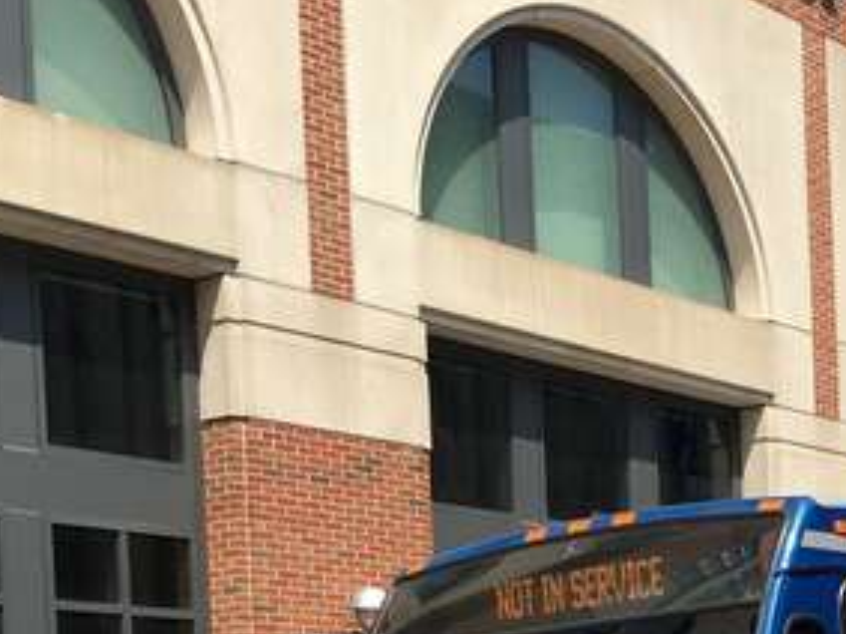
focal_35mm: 82
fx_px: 2003
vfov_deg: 16.7
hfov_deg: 22.0
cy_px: 870
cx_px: 1031
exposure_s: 1/1304
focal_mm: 4.15
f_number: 2.2
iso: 25
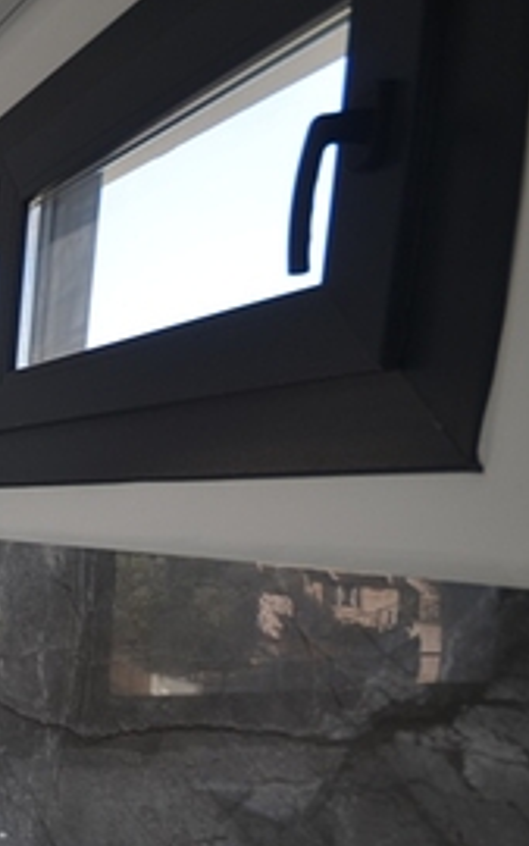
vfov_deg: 45.3
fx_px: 945
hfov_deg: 18.2
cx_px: -571
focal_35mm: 41
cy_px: 699
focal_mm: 10
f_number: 5.6
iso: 160
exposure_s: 1/60
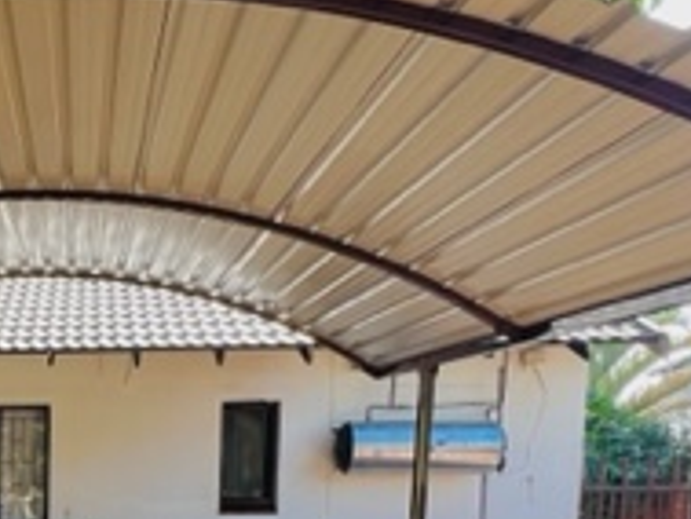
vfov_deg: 29.6
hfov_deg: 35.7
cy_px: 574
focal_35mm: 44
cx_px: -91
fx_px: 879
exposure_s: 1/170
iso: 32
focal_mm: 1.57
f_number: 1.8
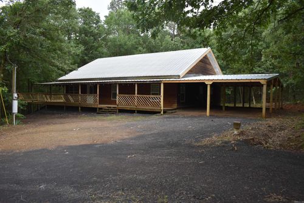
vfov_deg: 47.9
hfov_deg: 67.4
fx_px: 228
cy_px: 102
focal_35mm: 27
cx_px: 152
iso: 400
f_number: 5
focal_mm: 18
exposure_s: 1/250
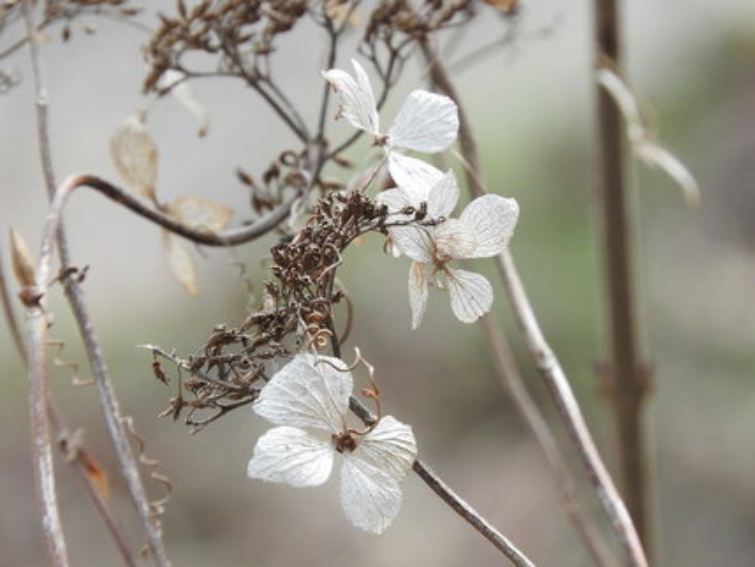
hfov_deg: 2.4
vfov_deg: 1.8
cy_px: 325
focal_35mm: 815
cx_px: 426
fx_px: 17781
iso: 280
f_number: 5.6
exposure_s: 1/250
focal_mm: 125.4
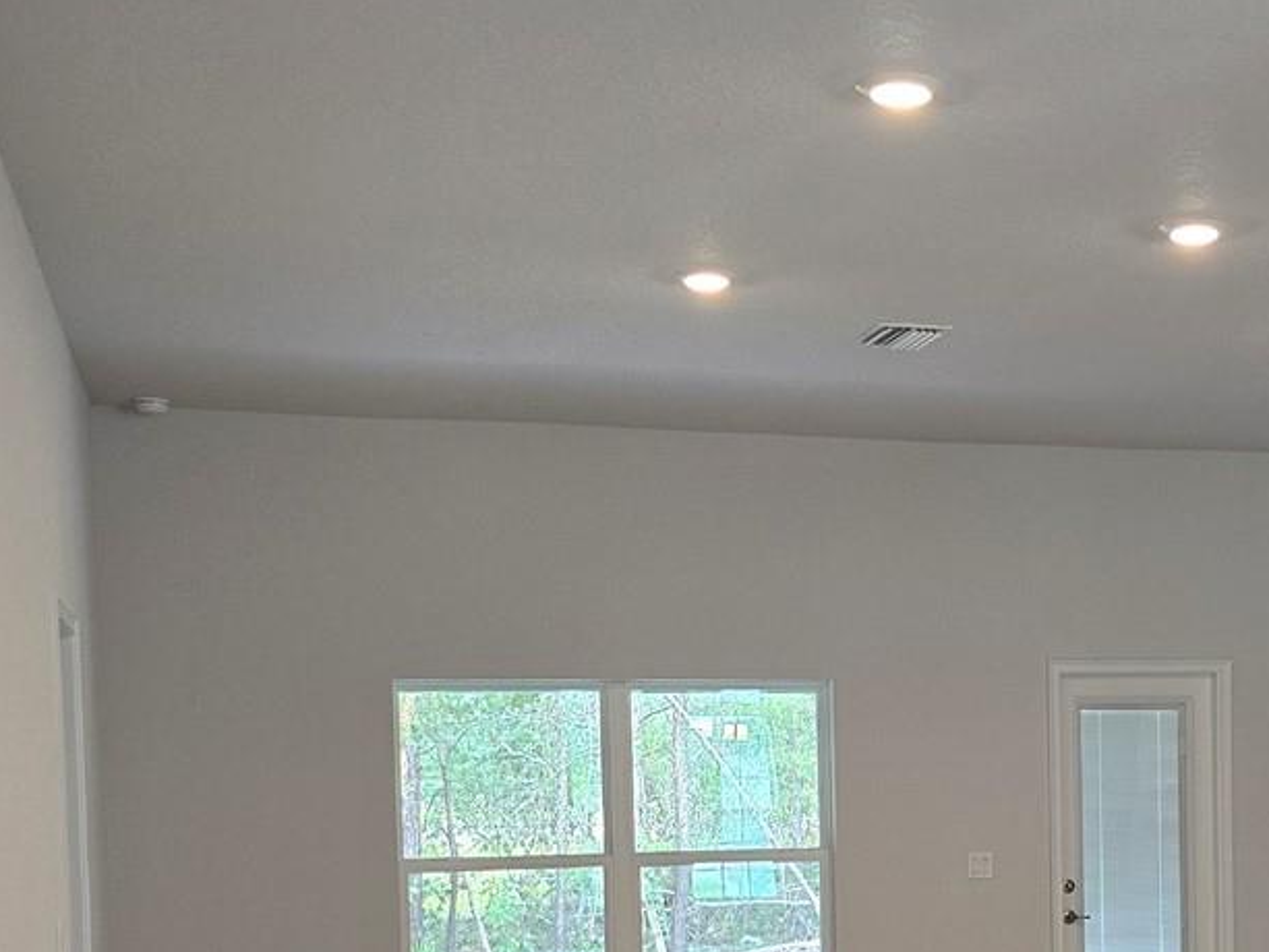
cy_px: 828
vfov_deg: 23.9
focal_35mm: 60
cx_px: 1019
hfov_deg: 31.3
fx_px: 2200
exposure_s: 1/120
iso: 250
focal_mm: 6.3
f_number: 1.7
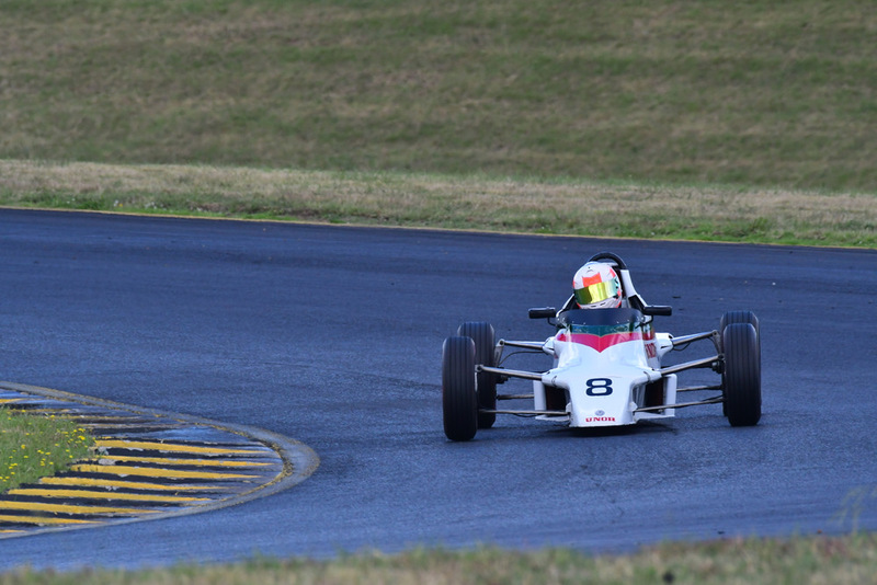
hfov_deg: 2.7
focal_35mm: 750
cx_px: 438
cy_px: 292
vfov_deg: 1.8
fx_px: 18276
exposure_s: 1/640
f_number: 11
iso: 1000
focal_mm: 500
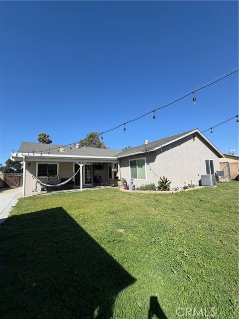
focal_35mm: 14
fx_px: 129
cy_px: 160
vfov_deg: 102.1
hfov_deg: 85.7
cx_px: 120
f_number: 2.2
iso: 50
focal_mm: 2.22
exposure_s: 1/1976
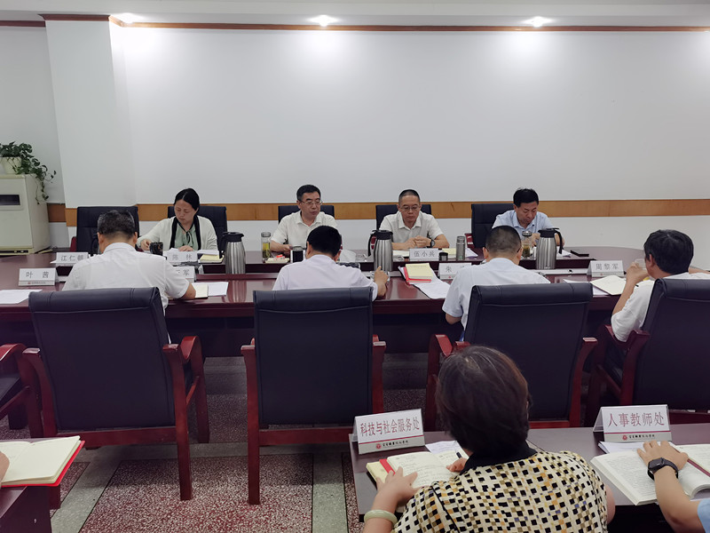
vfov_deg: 46.8
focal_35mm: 30
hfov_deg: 60.0
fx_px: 615
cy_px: 266
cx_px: 355
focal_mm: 5.58
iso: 125
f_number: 1.8
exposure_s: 1/100
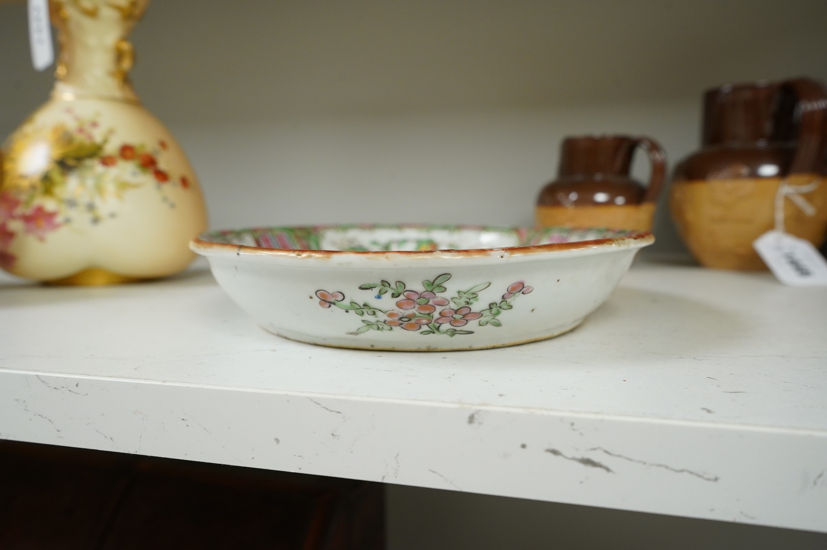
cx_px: 414
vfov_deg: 46.3
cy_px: 275
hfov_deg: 65.5
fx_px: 643
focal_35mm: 28
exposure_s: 1/80
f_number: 7.1
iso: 2500
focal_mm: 28
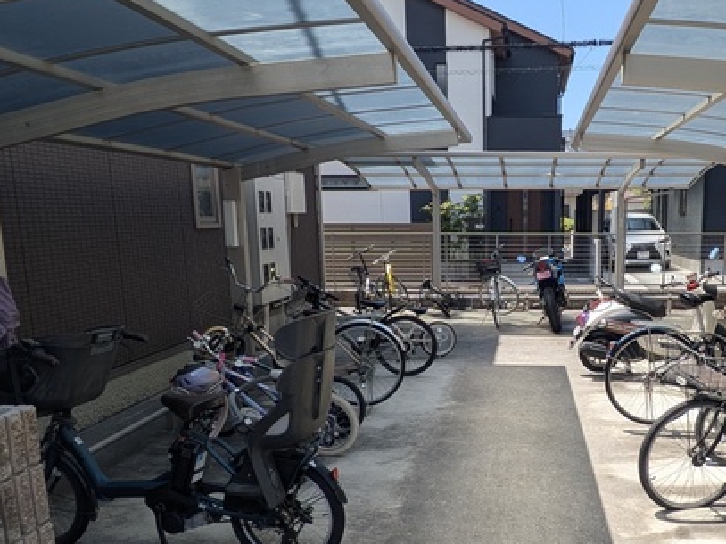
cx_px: 510
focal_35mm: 33
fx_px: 692
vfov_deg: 42.6
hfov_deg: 53.7
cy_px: 341
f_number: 2.2
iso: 50
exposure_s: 1/1203
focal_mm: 1.83
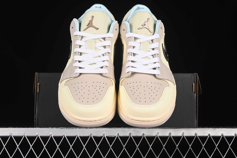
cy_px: 79
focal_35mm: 75
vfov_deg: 18.2
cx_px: 118
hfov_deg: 27.0
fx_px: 494
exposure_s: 1/80
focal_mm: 50
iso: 160
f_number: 8
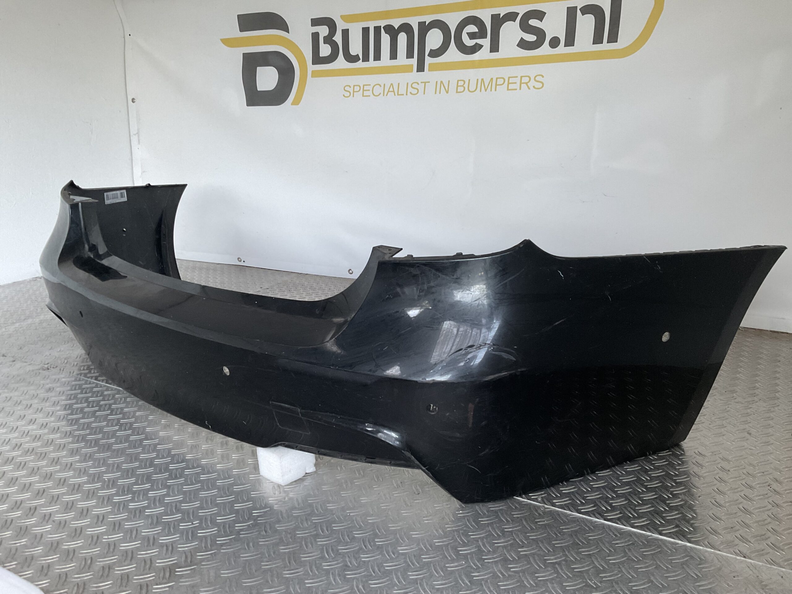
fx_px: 664
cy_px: 297
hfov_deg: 61.7
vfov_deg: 48.2
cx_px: 396
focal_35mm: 29
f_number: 1.8
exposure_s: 1/50
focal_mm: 3
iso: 80
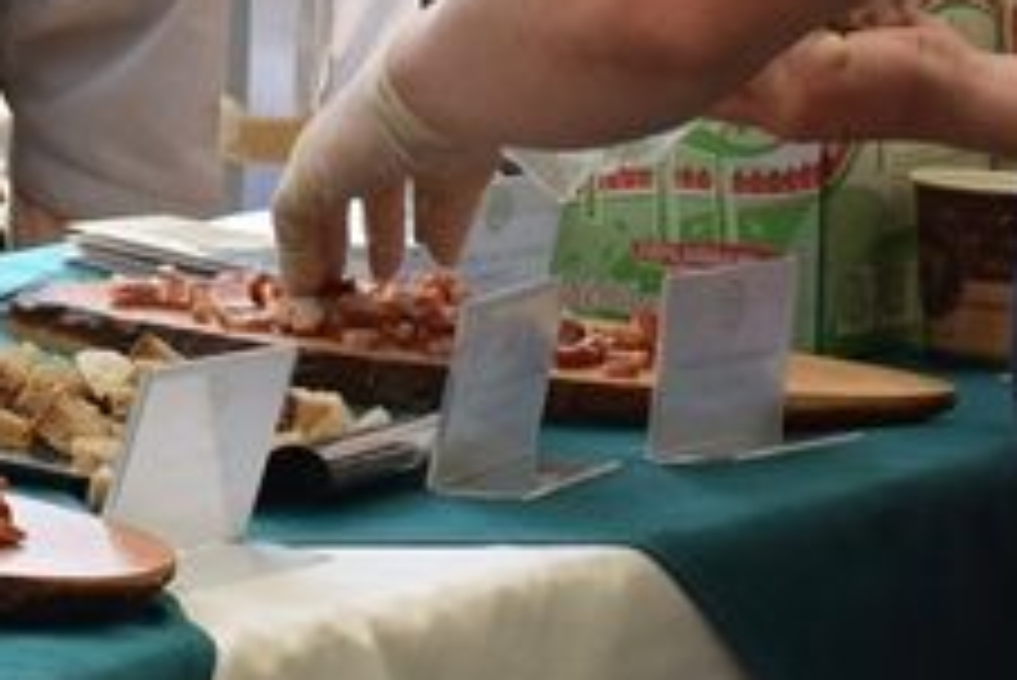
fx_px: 5180
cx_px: -666
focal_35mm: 183
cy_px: -579
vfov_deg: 7.3
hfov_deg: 10.7
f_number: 9
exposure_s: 1/320
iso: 200
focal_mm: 27
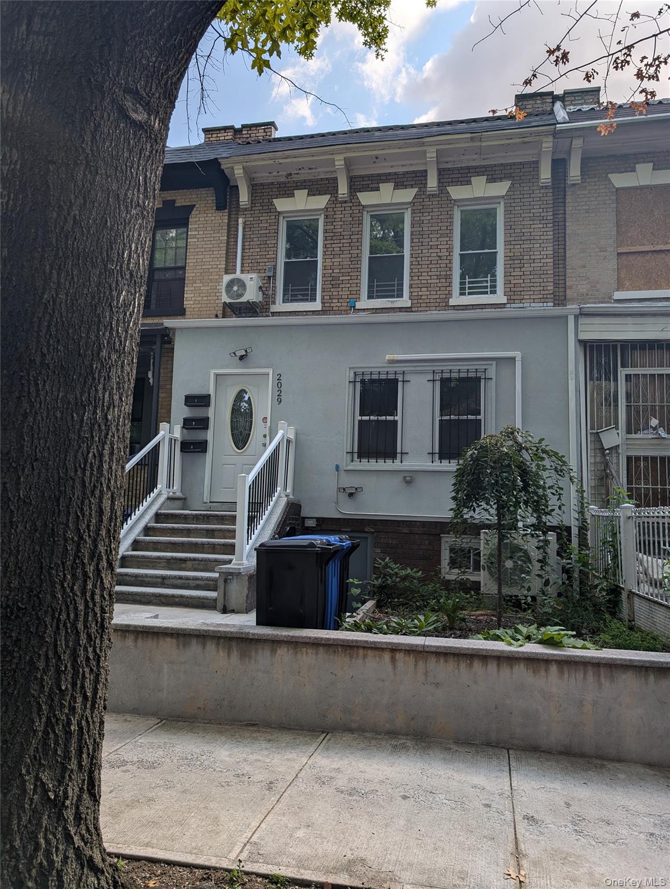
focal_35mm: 24
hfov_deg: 56.9
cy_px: 444
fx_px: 618
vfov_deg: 71.5
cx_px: 335
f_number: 1.68
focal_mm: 6.9
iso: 19
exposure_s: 1/775
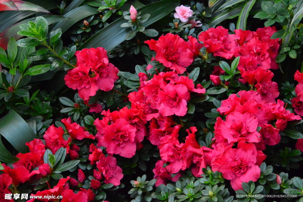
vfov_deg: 14.7
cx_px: 152
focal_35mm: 93
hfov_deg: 21.9
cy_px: 101
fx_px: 782
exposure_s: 1/250
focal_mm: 62
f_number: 16
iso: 5600
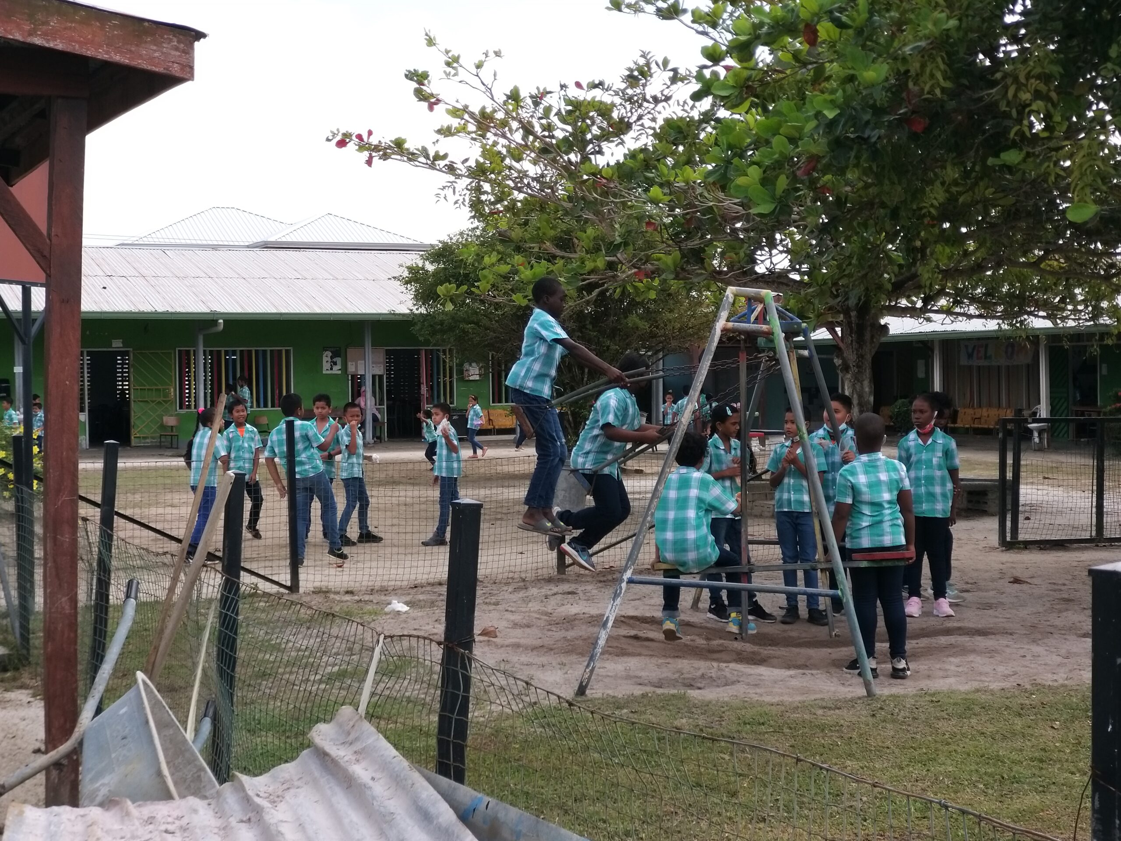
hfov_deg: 36.8
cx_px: 560
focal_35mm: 52
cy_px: 420
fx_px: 1684
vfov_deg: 28.0
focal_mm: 5.54
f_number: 2.4
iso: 40
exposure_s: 1/374
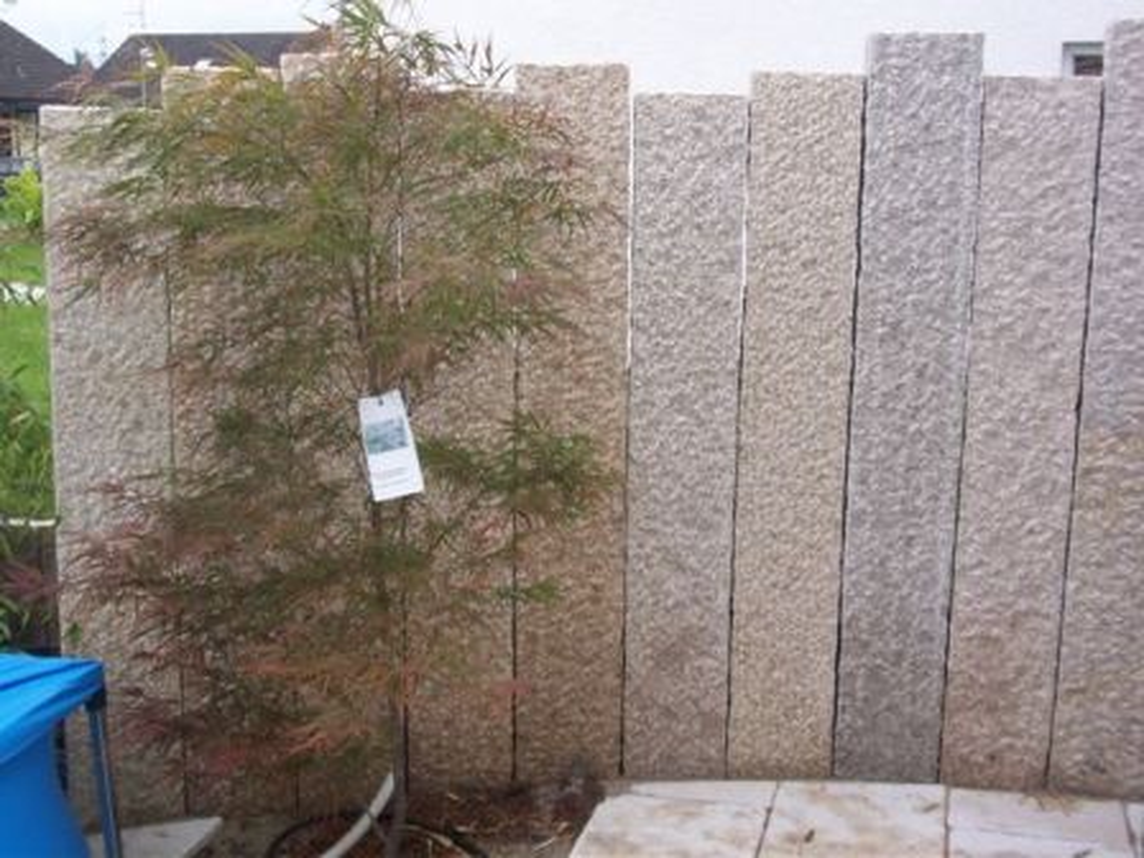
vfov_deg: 36.8
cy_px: 429
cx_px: 572
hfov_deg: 47.9
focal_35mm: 39
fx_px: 1289
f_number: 3.9
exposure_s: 1/160
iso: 64
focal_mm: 6.4
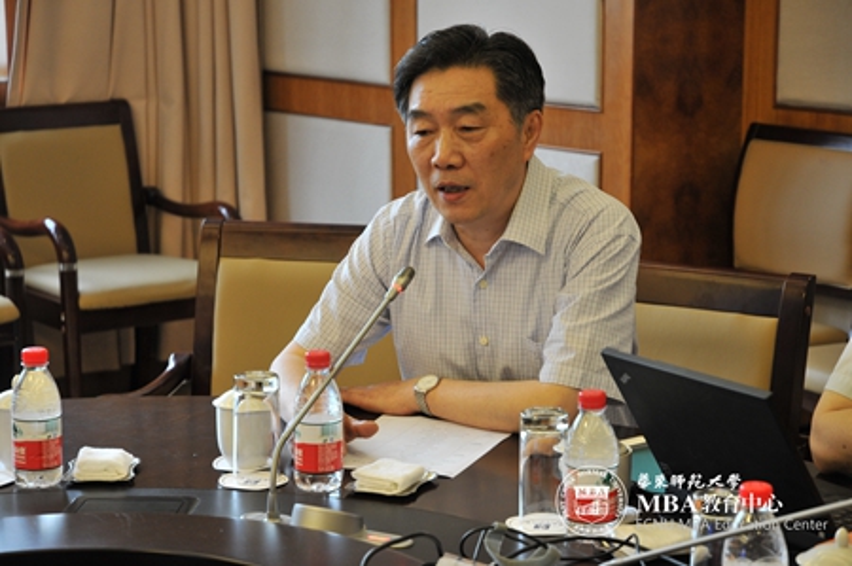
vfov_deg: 14.7
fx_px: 2199
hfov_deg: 21.9
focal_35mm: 93
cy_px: 283
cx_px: 426
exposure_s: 1/30
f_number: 4.5
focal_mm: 62
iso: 400
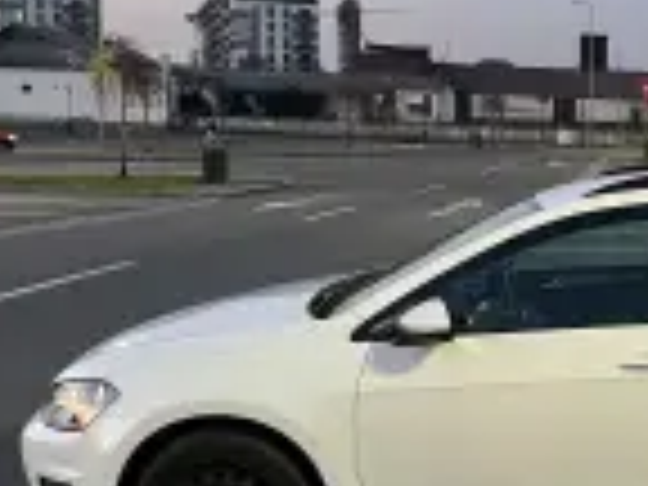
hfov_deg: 28.1
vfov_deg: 22.6
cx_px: 644
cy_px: 288
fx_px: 1217
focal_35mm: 65
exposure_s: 1/50
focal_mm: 5.1
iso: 320
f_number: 1.6
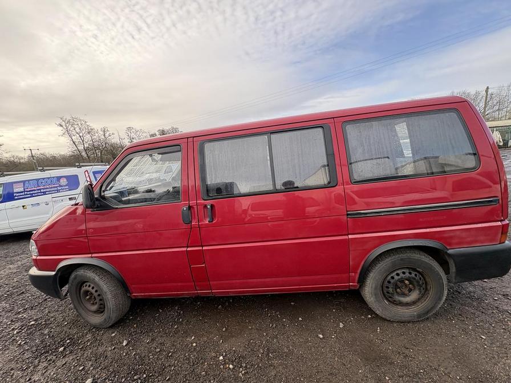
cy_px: 192
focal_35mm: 14
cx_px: 256
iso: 50
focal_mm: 2.22
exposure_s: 1/218
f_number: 2.2
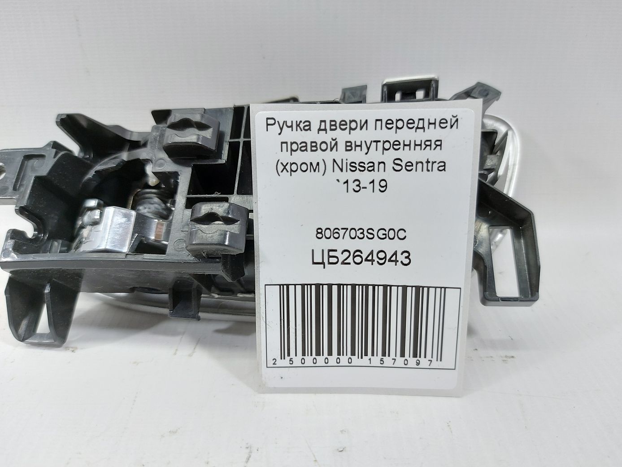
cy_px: 234
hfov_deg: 71.6
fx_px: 431
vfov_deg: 56.8
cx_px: 311
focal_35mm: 24
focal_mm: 5.23
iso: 125
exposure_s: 1/50
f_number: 1.8
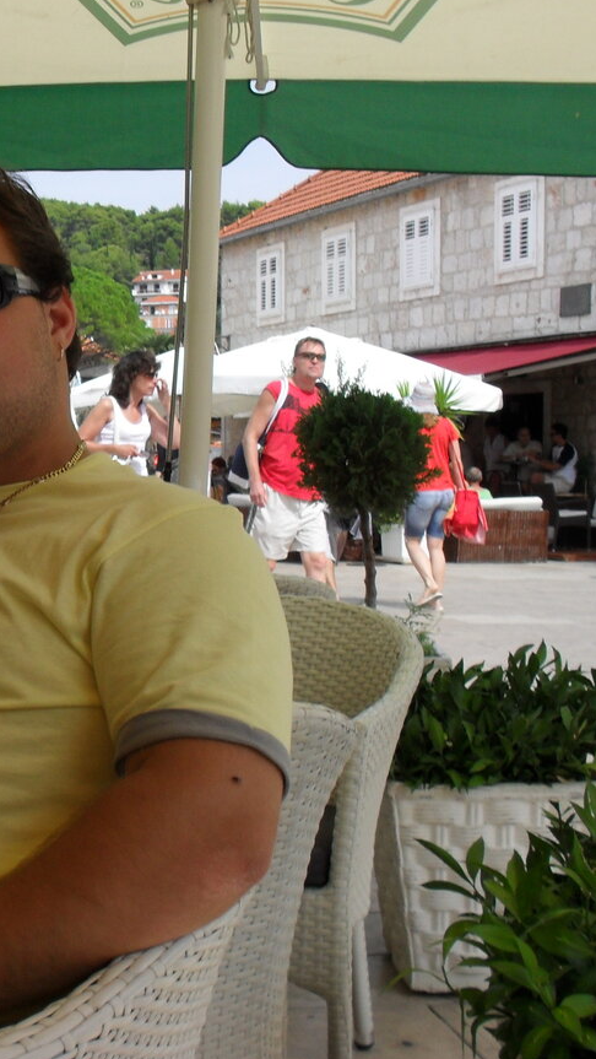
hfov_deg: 21.6
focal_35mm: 53
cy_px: 517
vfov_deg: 39.2
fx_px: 1488
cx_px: -37
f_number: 8.4
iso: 100
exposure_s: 1/180
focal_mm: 6.3
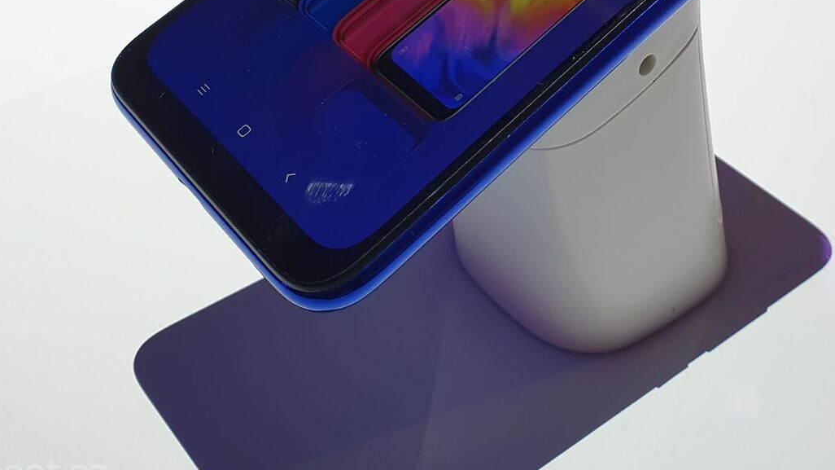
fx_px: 1173
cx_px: 562
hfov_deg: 38.7
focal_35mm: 53
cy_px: -58
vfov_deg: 21.4
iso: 80
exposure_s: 1/120
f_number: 2.4
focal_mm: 4.32
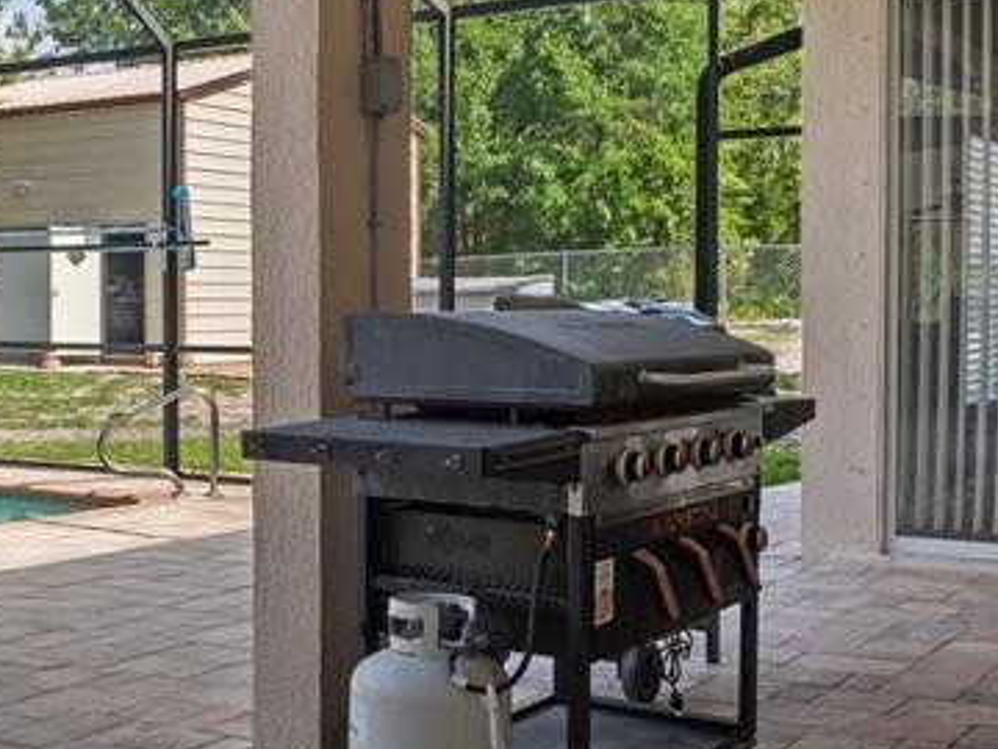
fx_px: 1539
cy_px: 311
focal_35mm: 53
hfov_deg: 35.6
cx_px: 335
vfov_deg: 27.3
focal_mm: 13
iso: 320
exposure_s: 1/25
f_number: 8
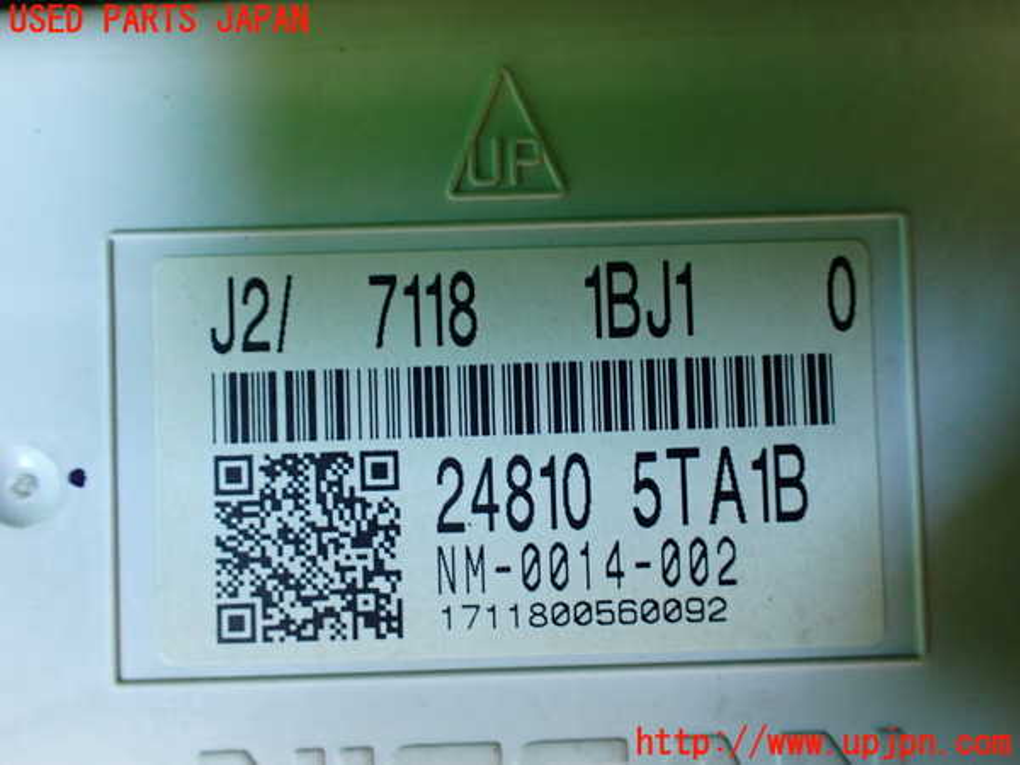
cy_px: 382
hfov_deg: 60.0
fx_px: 884
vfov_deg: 46.8
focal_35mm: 30
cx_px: 510
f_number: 2.3
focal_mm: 5.4
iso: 800
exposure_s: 1/30
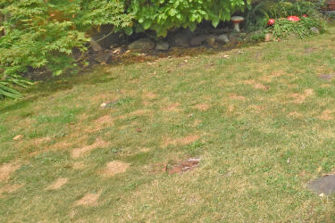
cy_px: -66
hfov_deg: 33.2
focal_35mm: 41
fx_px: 381
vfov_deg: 27.3
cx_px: 447
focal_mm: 10
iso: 200
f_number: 7.1
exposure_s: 1/250
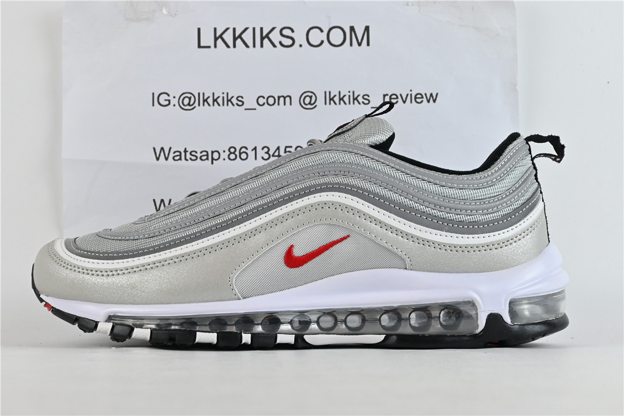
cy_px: 208
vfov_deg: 23.2
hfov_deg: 34.2
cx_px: 312
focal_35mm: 58
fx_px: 1014
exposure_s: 1/100
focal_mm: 39
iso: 1000
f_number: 10
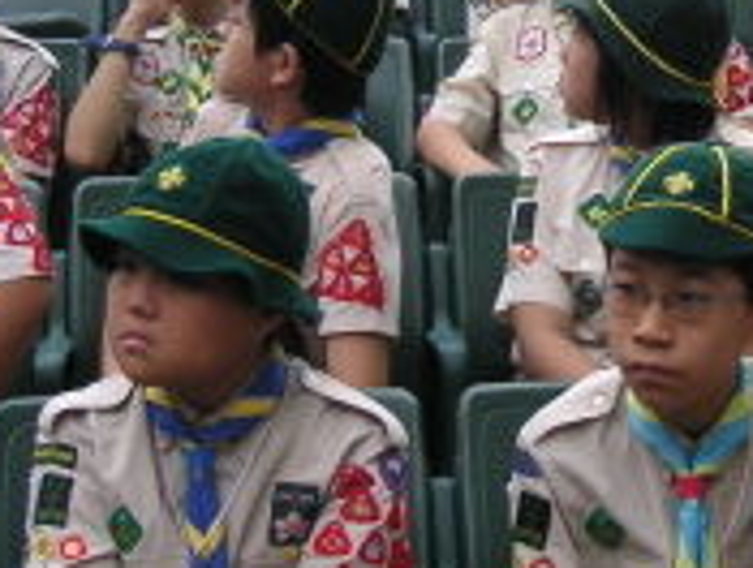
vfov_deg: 11.0
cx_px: 628
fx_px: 2943
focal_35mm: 135
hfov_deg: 14.5
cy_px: 43
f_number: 2.8
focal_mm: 6.1
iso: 50
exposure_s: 1/180
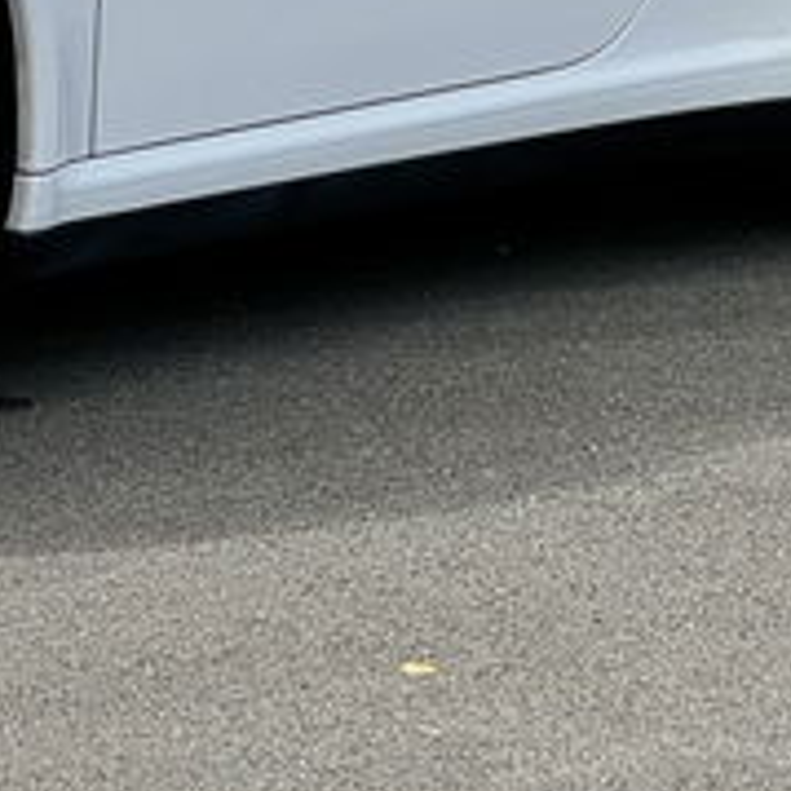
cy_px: -345
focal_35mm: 292
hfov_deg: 6.0
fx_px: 7549
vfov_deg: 5.9
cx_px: -247
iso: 25
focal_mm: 9
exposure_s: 1/277
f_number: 2.8
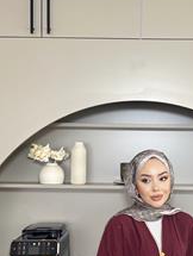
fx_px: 341
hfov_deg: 31.0
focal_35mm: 46
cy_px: 229
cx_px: 145
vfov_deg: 38.4
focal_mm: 6.86
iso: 160
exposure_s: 1/121
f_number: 1.78
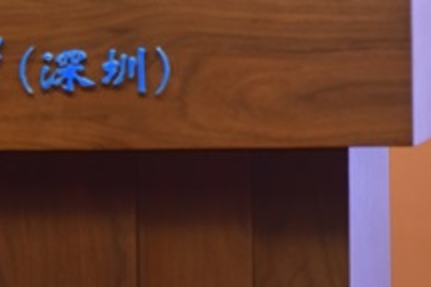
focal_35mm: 559
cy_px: -110
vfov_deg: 2.5
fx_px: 6687
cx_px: -16
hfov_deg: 3.7
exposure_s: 1/160
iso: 2000
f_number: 4
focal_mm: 200
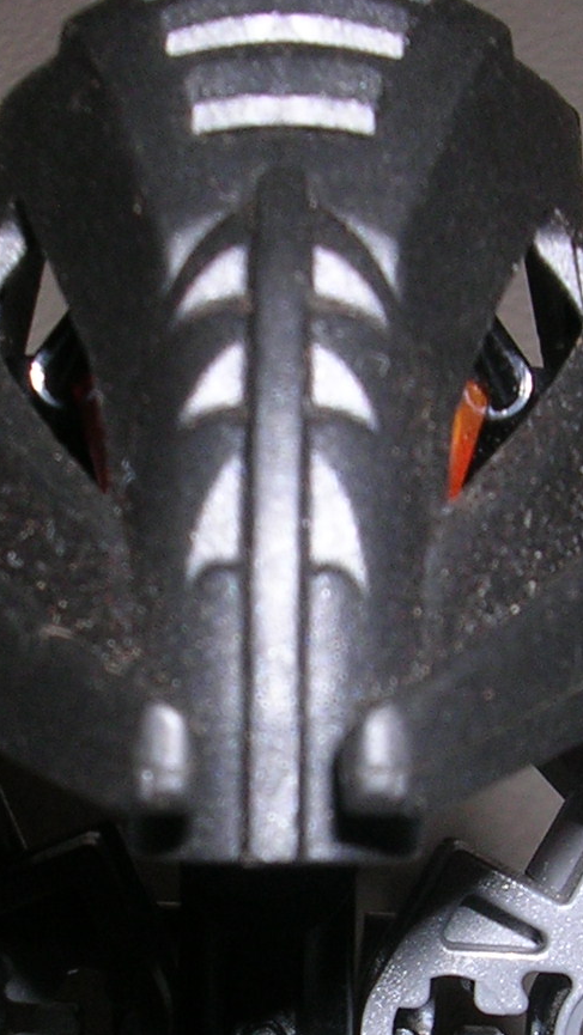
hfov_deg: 12.4
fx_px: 2691
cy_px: 712
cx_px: 281
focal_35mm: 98
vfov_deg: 21.7
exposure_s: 1/60.1
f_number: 5.6
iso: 50
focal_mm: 5.8
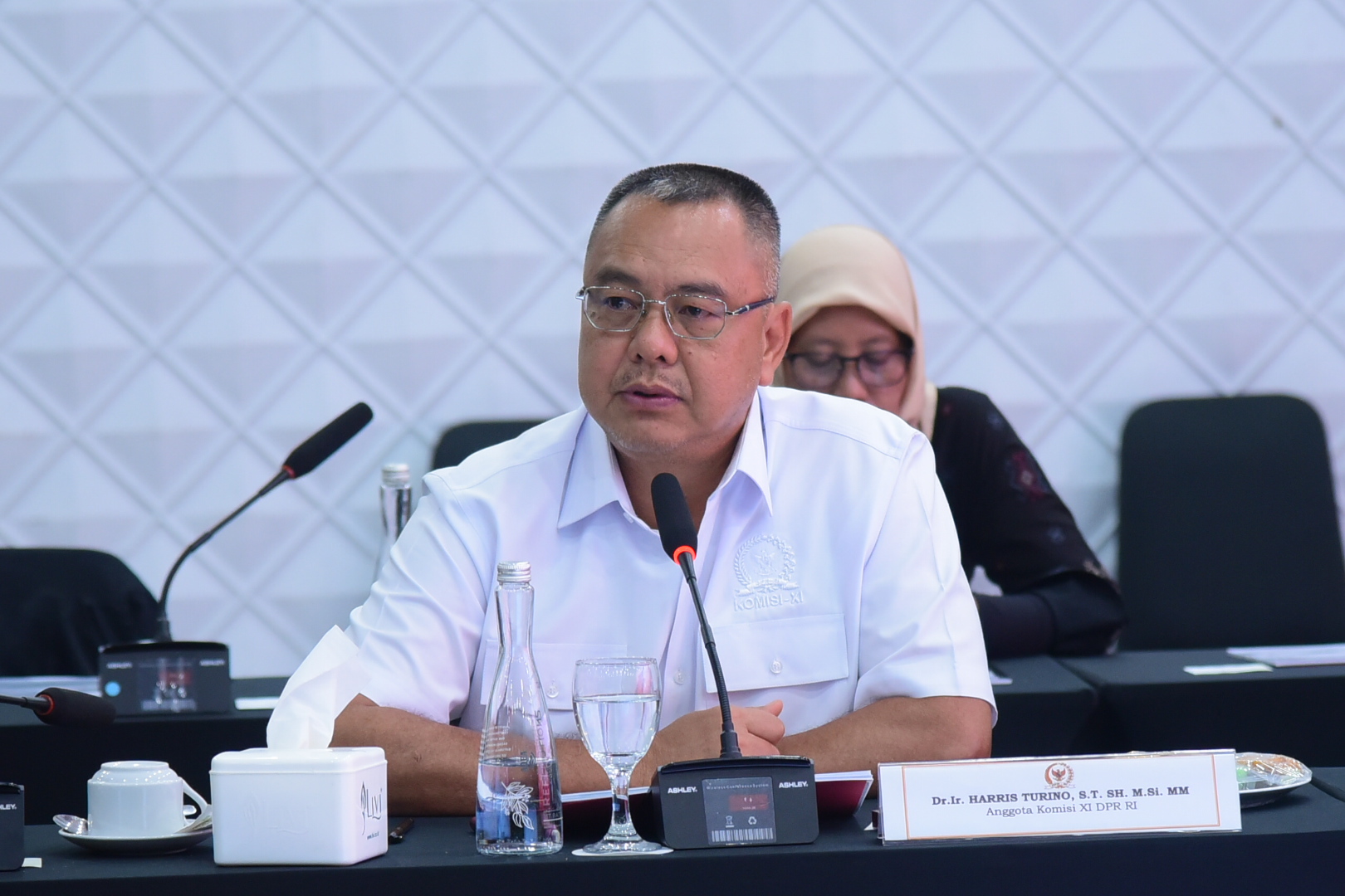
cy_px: 448
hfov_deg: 17.1
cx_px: 672
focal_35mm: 120
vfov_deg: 11.4
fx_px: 4483
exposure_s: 1/80
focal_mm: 120
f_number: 4
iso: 2500
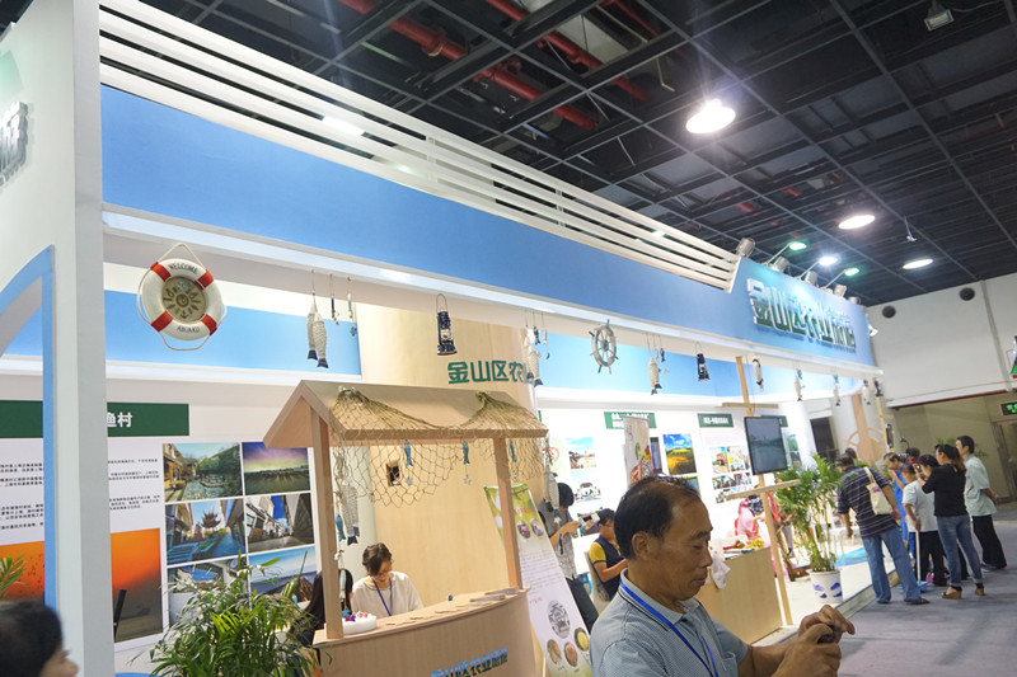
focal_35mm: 27
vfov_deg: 47.9
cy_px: 338
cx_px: 508
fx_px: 763
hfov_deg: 67.4
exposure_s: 1/160
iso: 1600
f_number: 4
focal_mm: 18
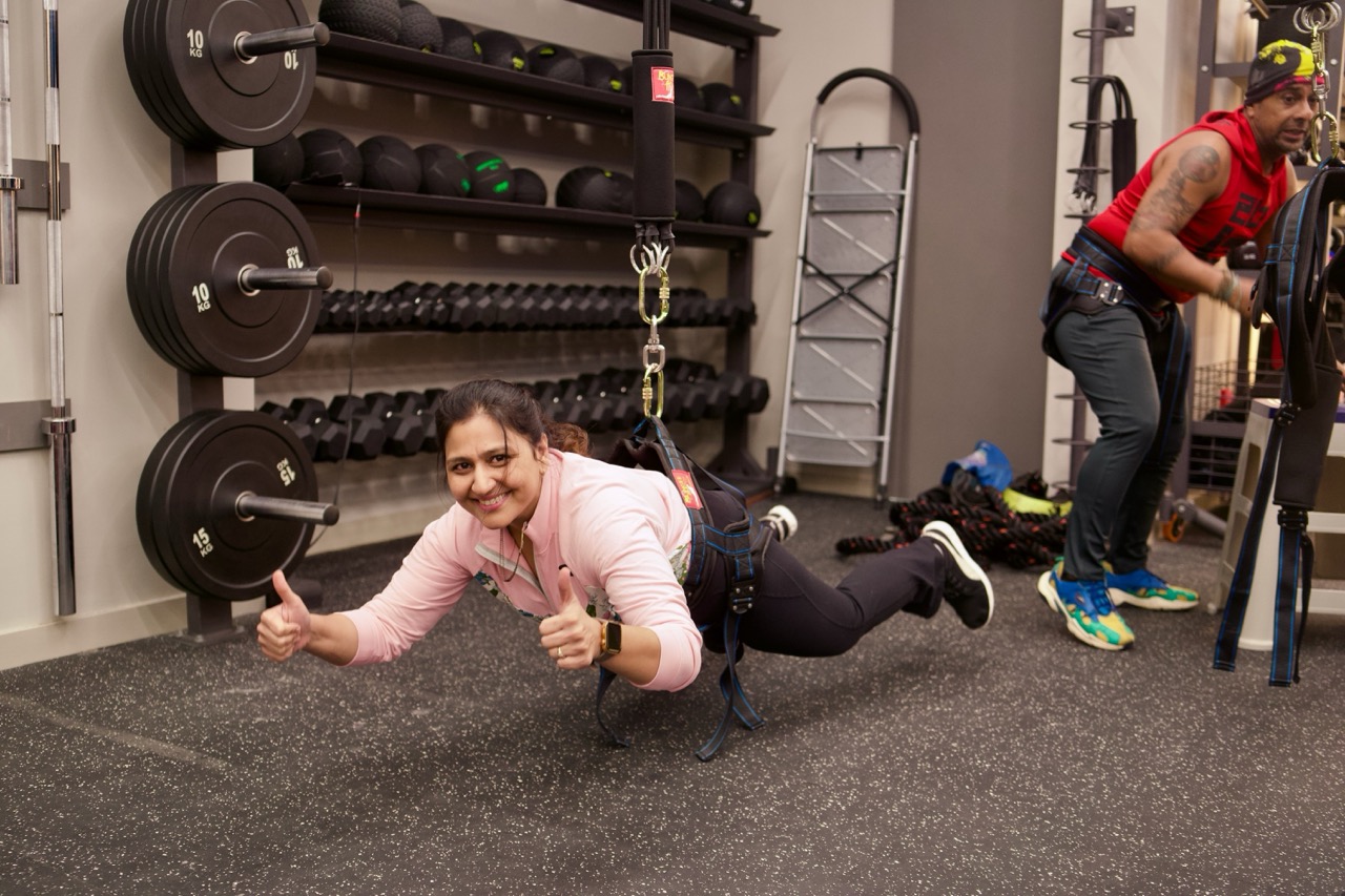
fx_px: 1307
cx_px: 672
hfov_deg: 54.4
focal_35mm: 35
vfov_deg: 37.8
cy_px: 448
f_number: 2.5
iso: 1250
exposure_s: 1/100
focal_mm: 35
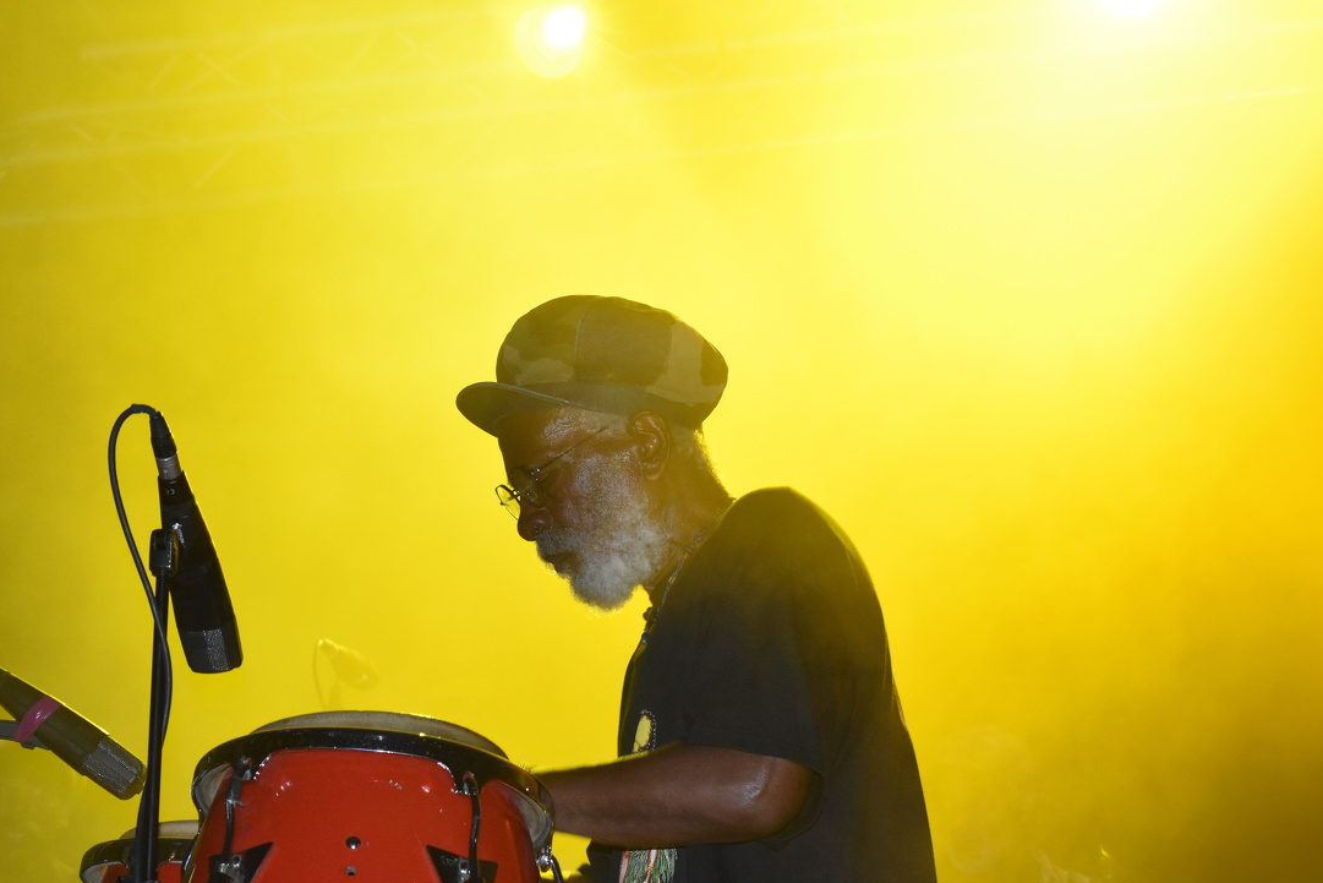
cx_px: 668
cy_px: 559
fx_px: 3712
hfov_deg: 20.2
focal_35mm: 101
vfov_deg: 13.5
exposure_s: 1/60
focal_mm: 52
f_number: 5.6
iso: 2000
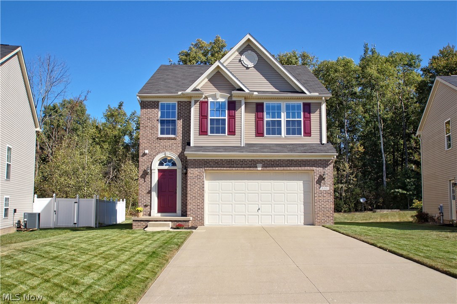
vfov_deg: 47.8
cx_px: 228
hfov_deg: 67.4
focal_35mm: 27
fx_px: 342
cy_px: 152
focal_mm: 18
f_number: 5.6
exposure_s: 1/320
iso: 100
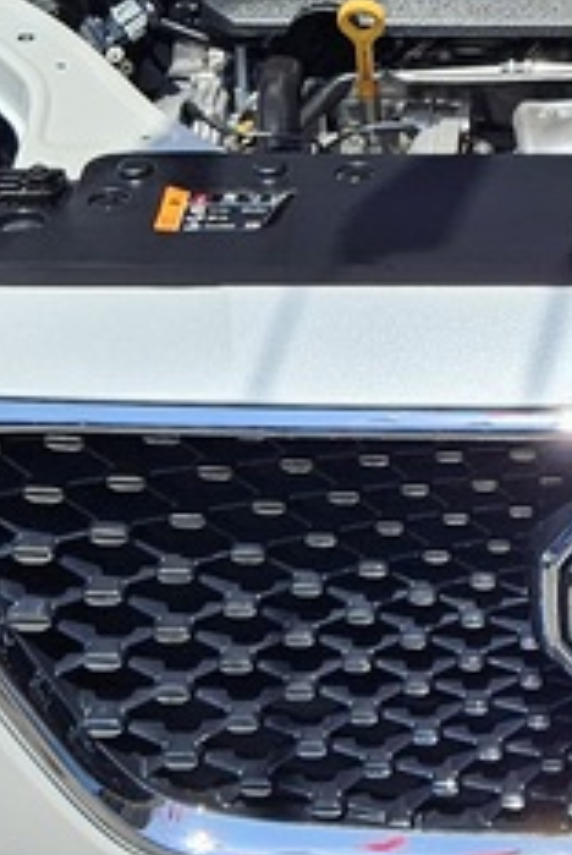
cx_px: 649
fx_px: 2923
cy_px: -37
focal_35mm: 123
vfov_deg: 16.2
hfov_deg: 11.0
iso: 25
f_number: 1.8
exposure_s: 1/2497
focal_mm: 5.4
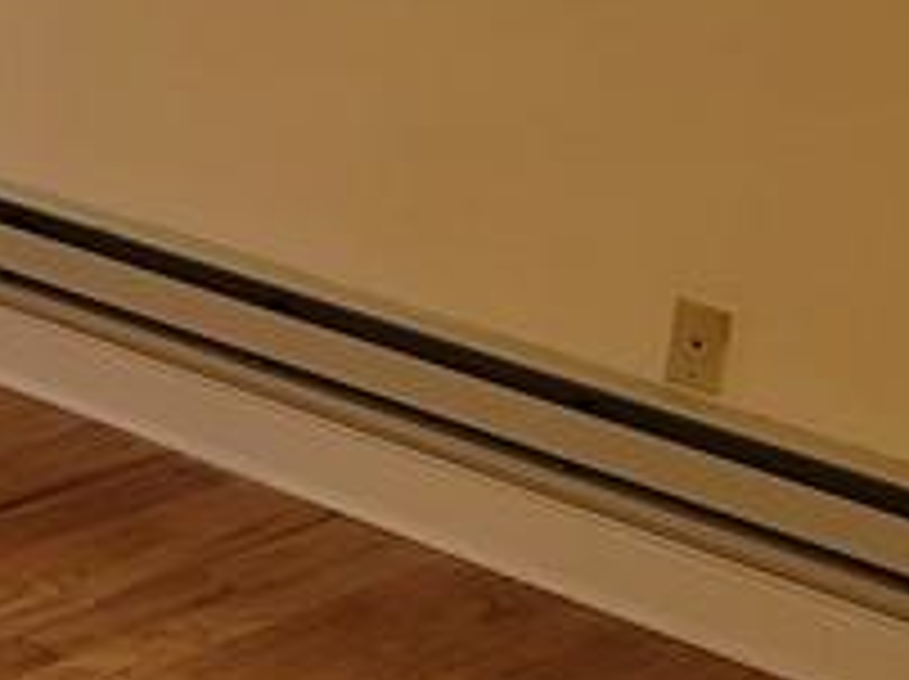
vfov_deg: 11.5
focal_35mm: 127
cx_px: -1022
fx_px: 3331
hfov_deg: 13.0
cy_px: 18
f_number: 1.8
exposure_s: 1/120
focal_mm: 7
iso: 320
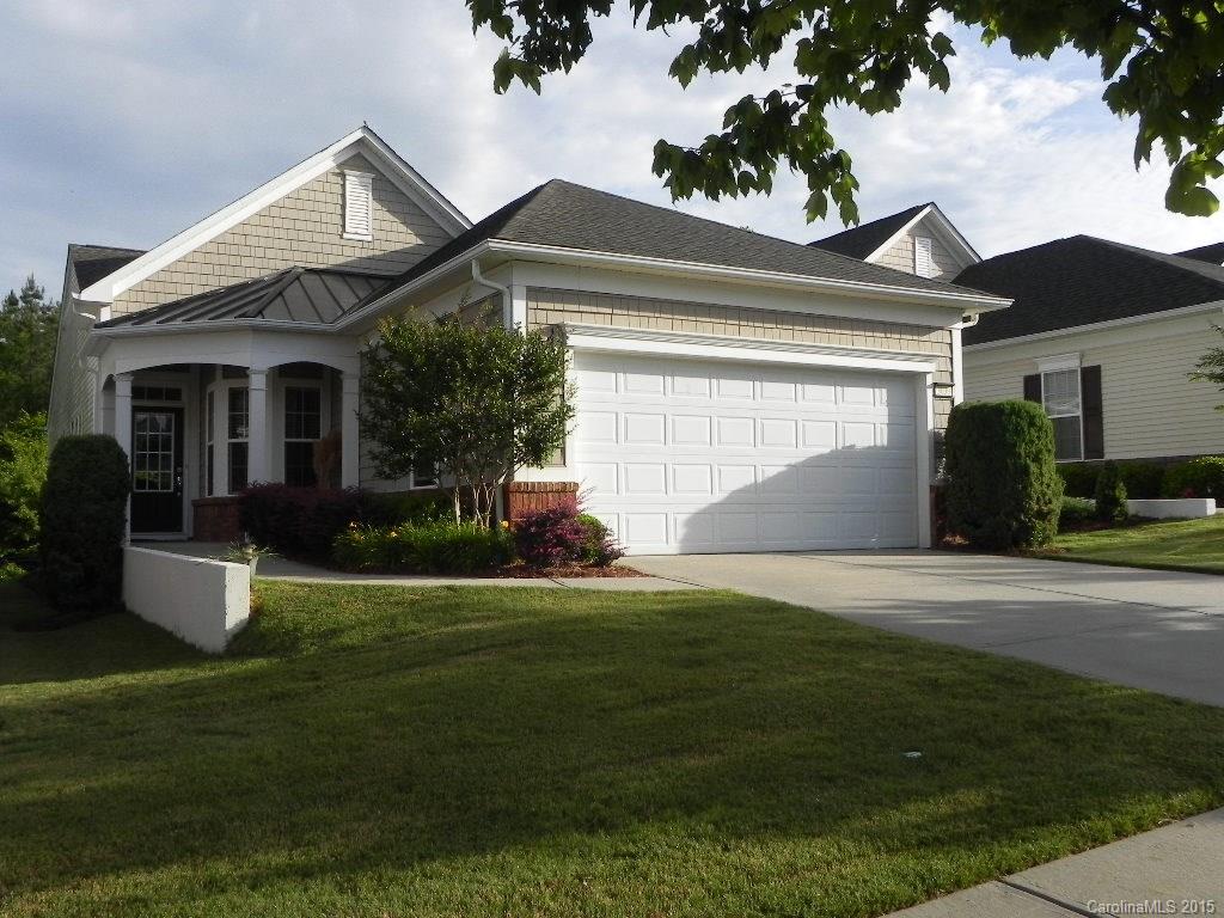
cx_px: 612
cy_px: 459
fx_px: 1167
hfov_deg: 55.4
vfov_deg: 42.9
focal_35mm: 33
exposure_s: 1/316
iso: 160
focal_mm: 5.9
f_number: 6.3
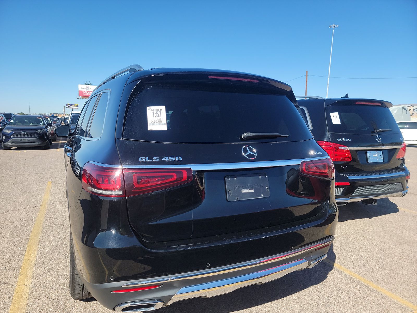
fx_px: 289
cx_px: 208
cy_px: 156
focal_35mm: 24
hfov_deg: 71.6
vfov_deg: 56.8
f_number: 1.8
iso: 50
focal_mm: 6.7
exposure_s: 1/669
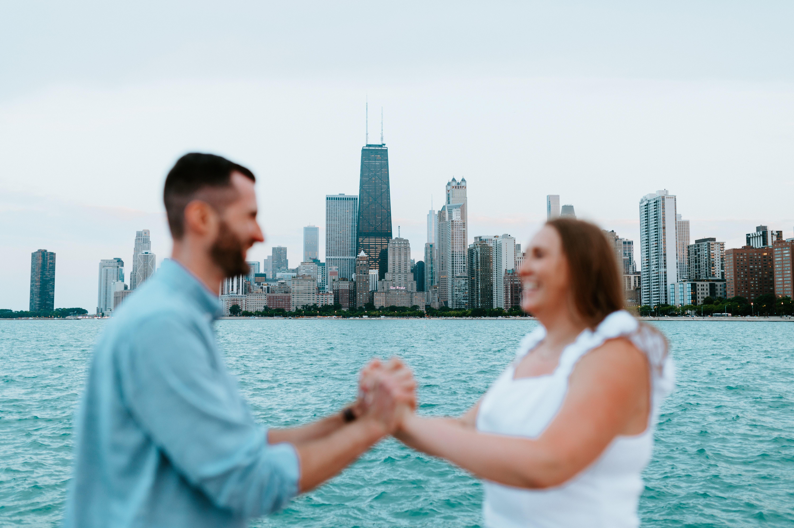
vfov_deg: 37.8
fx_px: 771
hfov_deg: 54.5
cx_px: 397
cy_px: 264
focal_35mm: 35
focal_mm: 35
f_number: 2.2
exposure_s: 1/250
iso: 250
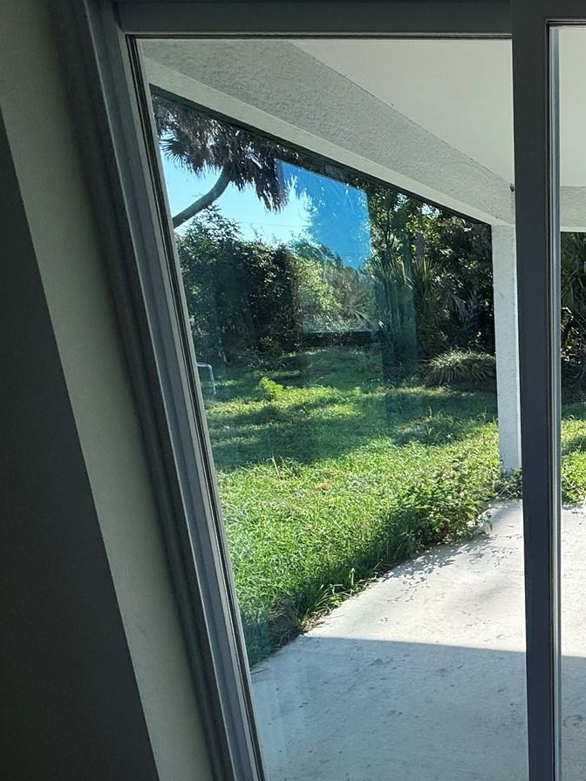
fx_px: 564
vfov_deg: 68.8
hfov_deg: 41.1
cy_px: 465
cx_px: 676
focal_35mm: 25
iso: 50
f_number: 2.2
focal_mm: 2.22
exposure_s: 1/830
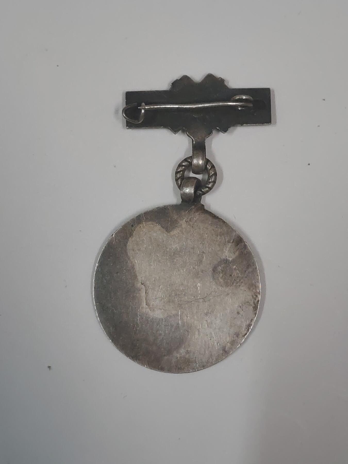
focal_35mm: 68
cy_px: 232
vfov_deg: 28.6
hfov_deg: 21.6
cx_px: 174
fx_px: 911
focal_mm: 5.52
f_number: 1.95
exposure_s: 1/50
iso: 500
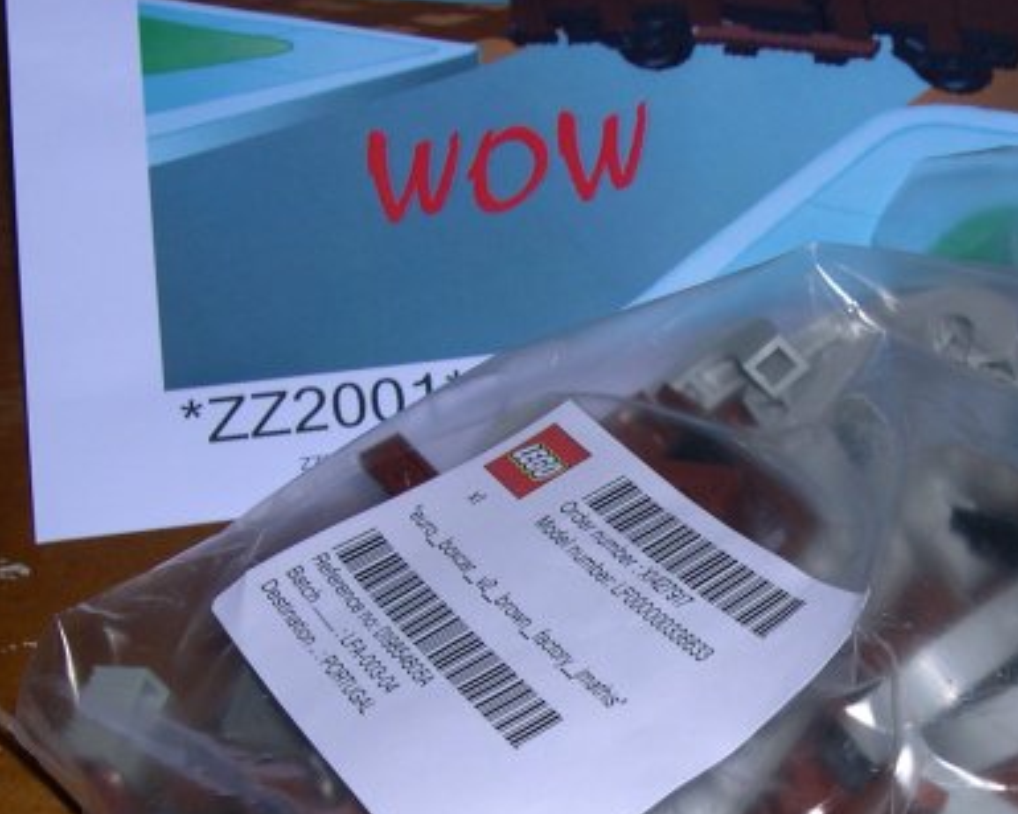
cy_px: 729
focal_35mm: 77
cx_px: 822
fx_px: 2320
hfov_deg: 24.3
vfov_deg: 19.6
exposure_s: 1/60
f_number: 7.6
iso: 100
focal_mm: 8
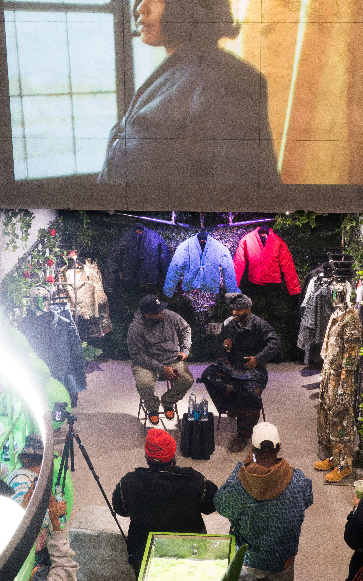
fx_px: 981
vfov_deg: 33.0
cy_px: 289
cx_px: 195
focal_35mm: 62
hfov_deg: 21.0
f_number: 32
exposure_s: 1/13
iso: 12800
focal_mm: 60
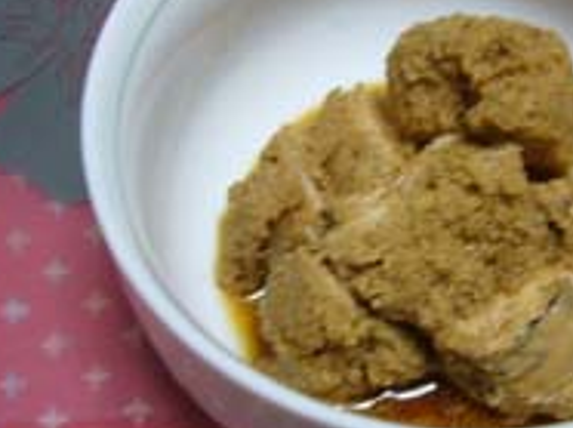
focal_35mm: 66
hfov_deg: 29.2
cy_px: 186
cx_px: 397
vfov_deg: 22.2
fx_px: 1091
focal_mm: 5.8
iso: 80
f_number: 2.8
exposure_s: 1/8
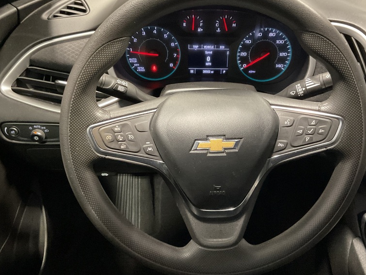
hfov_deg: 50.1
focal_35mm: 37
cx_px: 194
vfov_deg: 38.7
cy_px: 133
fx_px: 391
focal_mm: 3
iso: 320
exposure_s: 1/30
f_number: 1.8
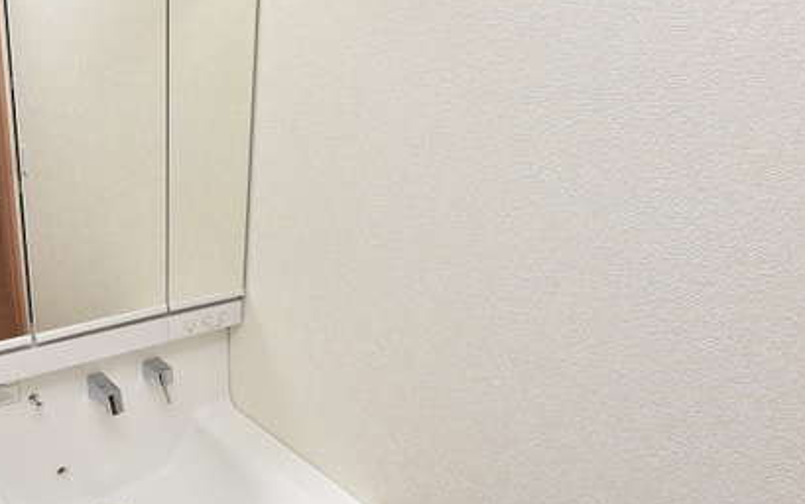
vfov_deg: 44.3
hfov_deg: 59.1
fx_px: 615
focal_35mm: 28
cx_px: 118
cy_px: 311
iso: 160
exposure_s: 1/60
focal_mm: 10
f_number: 5.6
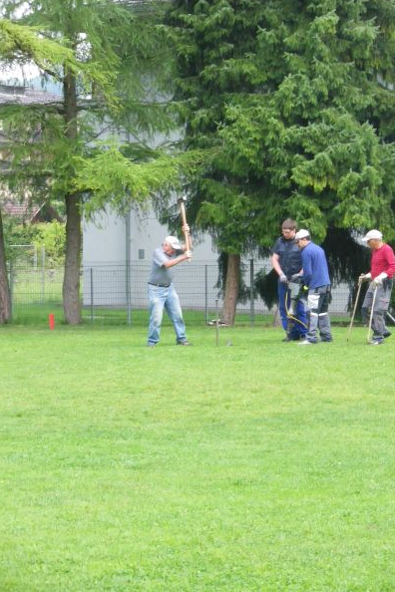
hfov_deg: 10.9
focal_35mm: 126
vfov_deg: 16.3
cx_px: 220
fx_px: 2074
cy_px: 294
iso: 320
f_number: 5.2
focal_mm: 21.3
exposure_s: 1/125
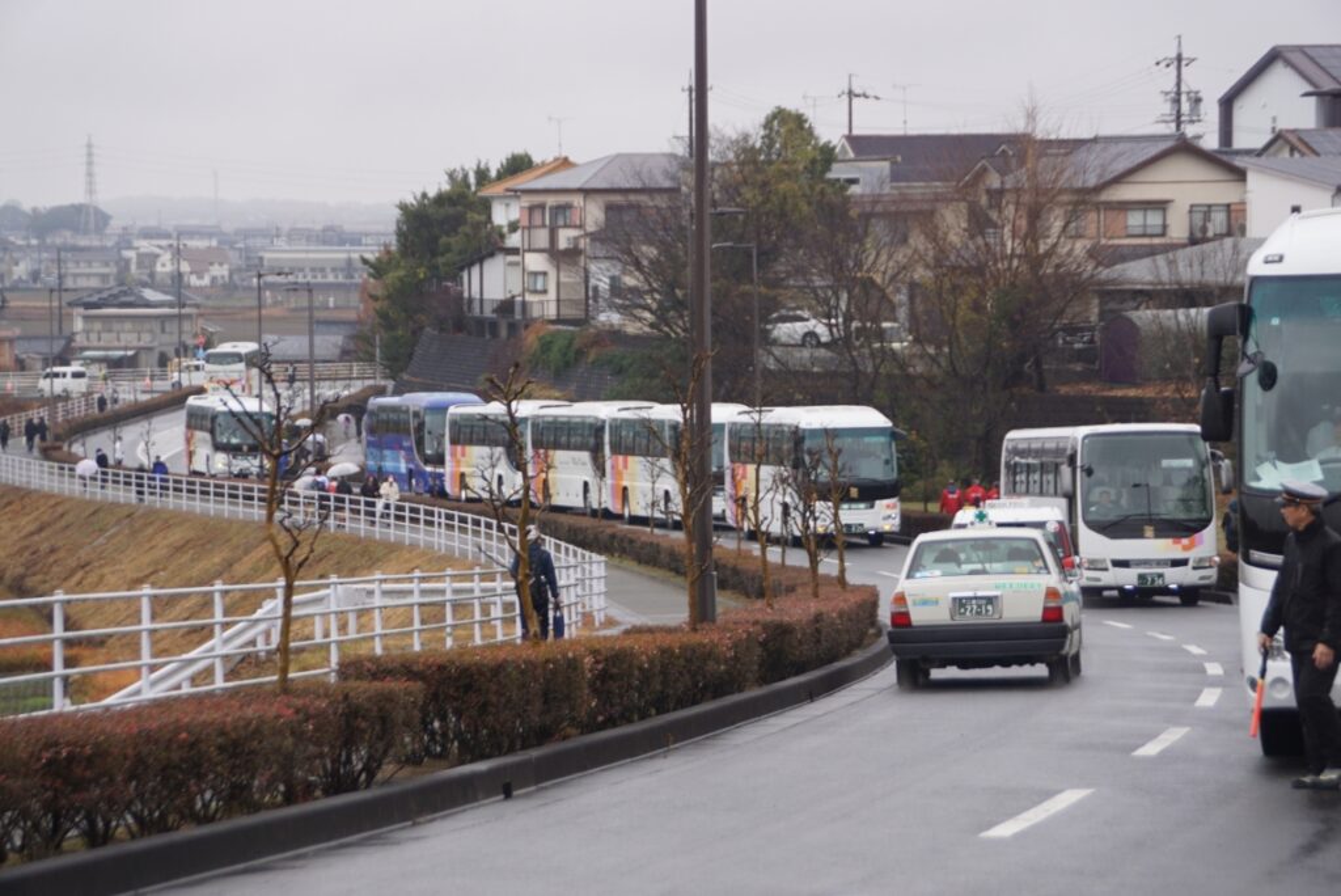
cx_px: 670
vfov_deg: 8.7
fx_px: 5870
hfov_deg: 13.0
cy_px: 448
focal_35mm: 158
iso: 200
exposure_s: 1/200
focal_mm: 105
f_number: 5.6
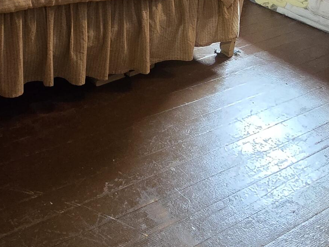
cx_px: 62
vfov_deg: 28.8
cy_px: -45
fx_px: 418
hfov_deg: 41.0
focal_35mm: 44
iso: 1000
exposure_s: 1/60
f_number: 2.2
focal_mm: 2.2
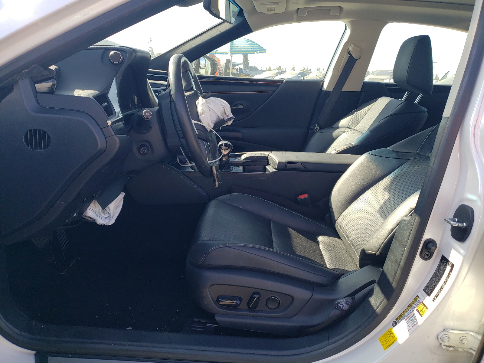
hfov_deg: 67.3
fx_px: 364
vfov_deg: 53.1
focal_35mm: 26
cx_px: 242
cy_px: 182
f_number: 1.5
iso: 50
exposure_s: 1/526
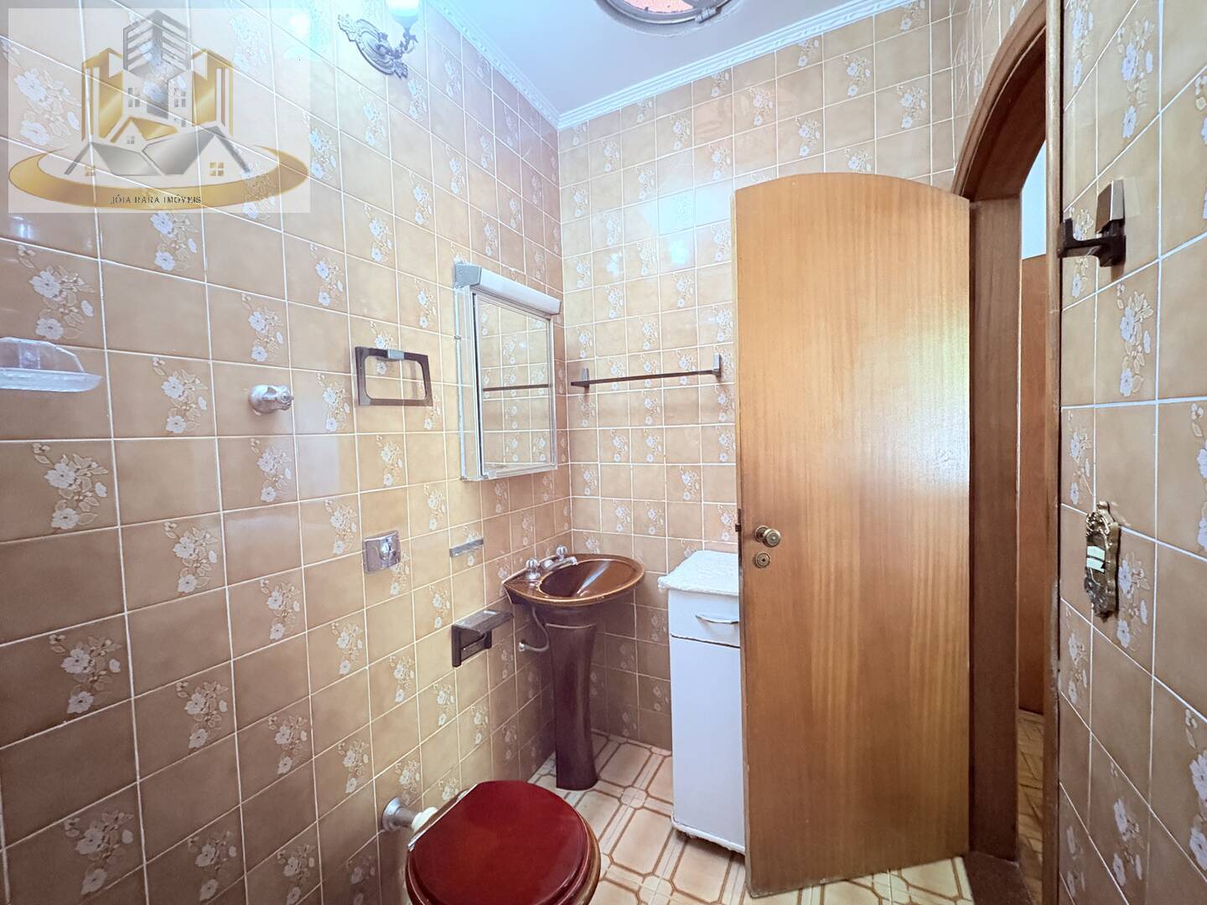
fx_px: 488
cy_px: 452
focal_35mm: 14
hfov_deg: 102.1
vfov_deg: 85.7
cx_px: 604
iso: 1000
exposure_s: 1/30
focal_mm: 2.22
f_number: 2.2
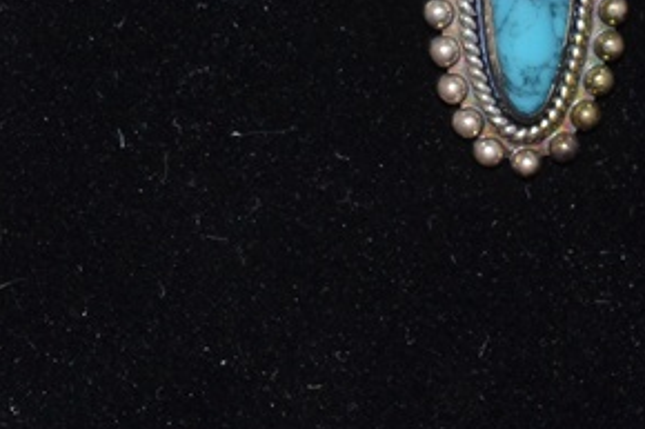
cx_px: 254
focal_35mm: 207
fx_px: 3706
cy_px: 92
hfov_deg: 9.9
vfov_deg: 6.6
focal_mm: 40
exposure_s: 1/60
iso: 100
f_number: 8
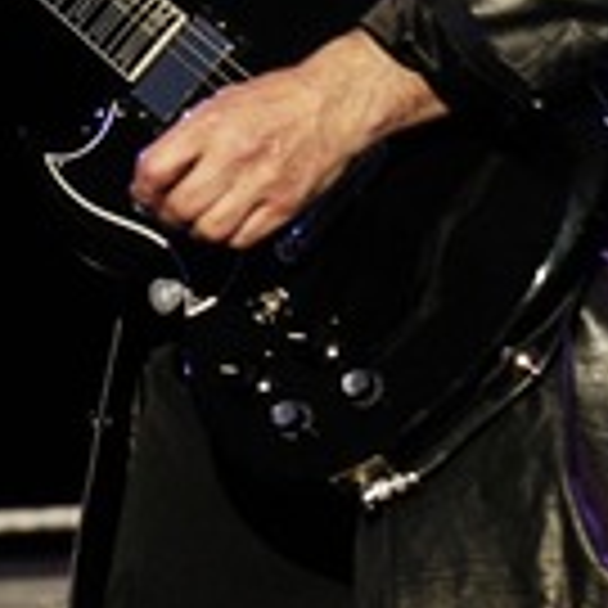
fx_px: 8704
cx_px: 205
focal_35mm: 438
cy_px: -275
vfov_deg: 4.0
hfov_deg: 4.0
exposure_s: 1/125
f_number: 3.2
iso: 800
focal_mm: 116
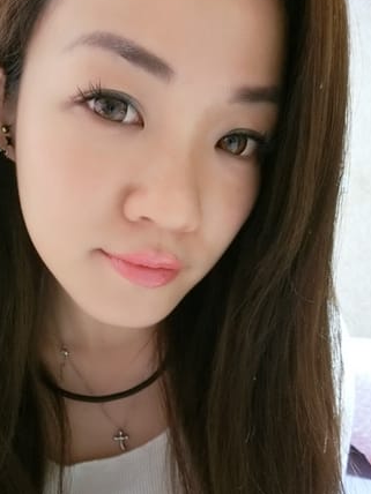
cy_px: 282
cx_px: 146
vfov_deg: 65.0
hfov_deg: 51.0
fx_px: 386
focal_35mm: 27
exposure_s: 1/20
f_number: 2.8
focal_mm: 4.58
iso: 1000
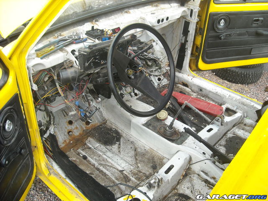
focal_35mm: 35
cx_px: 134
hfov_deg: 52.6
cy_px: 100
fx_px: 271
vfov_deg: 40.7
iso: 259
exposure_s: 1/250
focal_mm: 5.7
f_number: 2.8
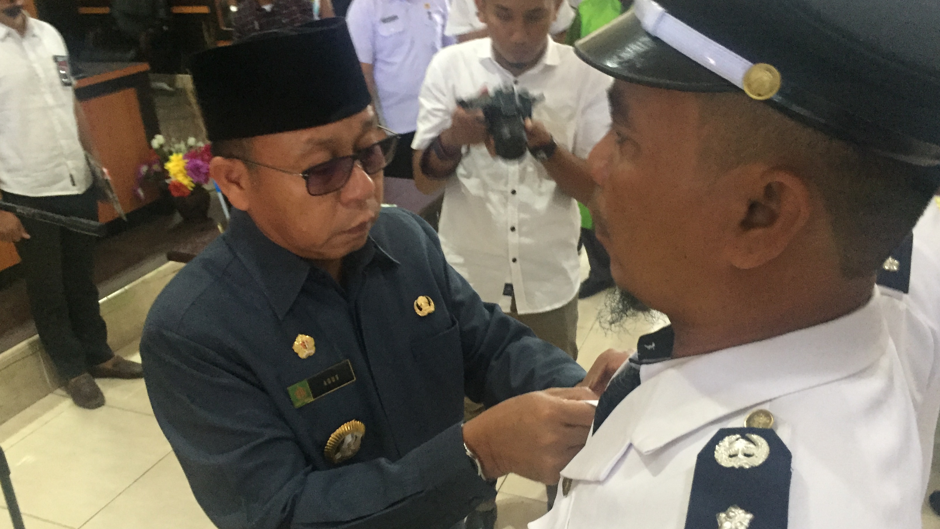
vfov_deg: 36.6
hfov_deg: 61.0
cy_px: 293
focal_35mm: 32
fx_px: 798
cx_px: 467
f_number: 2.2
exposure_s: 1/17
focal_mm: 4.15
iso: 320
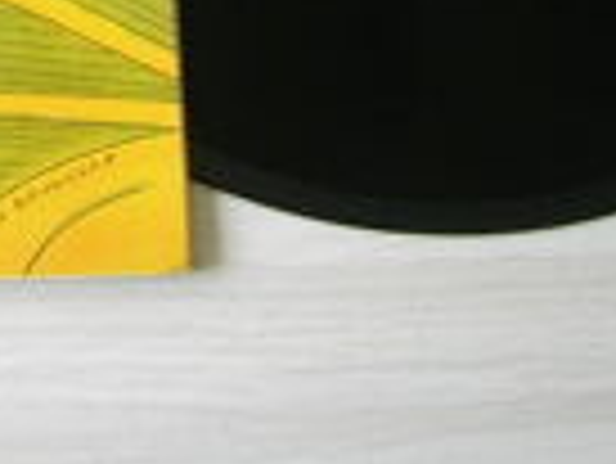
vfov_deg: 11.8
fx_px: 2119
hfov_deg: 16.0
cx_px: -94
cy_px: -259
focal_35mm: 119
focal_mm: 5.7
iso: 50
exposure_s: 1/15.7
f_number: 2.9
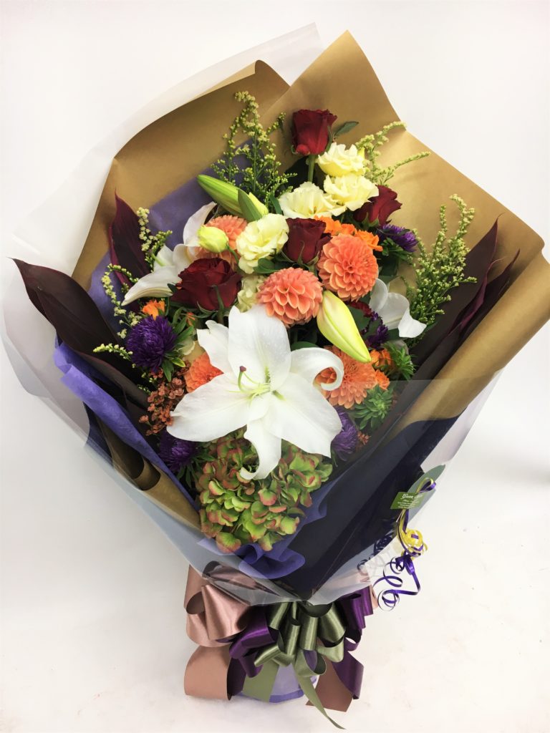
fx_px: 614
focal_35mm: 29
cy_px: 366
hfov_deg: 48.2
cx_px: 275
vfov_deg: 61.7
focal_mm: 4.15
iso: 25
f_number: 2.2
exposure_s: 1/30
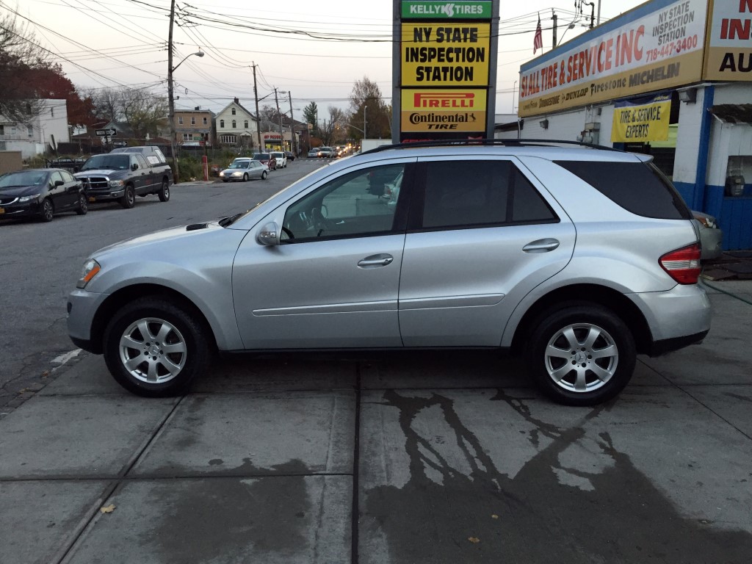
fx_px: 630
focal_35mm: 29
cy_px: 282
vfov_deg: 48.2
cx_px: 376
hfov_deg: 61.7
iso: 50
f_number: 2.2
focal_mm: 4.15
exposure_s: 1/30
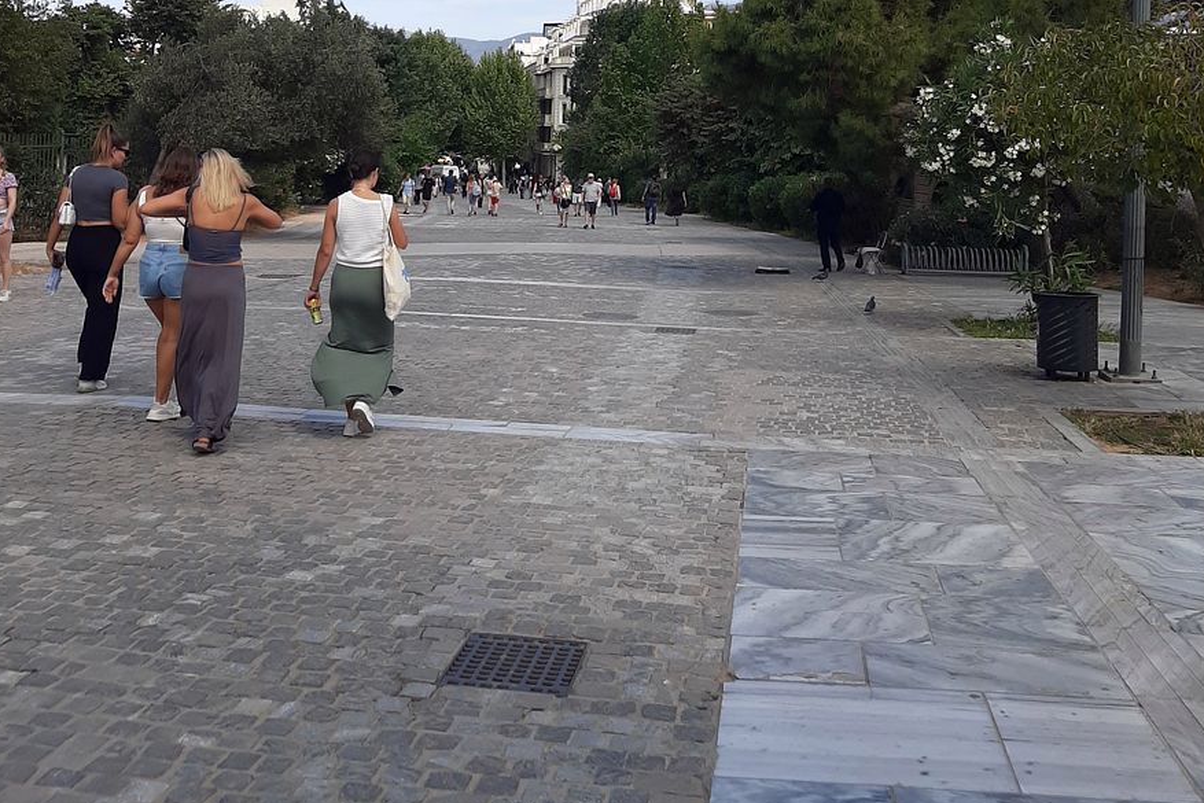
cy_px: 141
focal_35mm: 37
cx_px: 604
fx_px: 1238
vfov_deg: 34.7
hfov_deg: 51.9
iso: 40
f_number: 1.7
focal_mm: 3.9
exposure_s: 1/2336
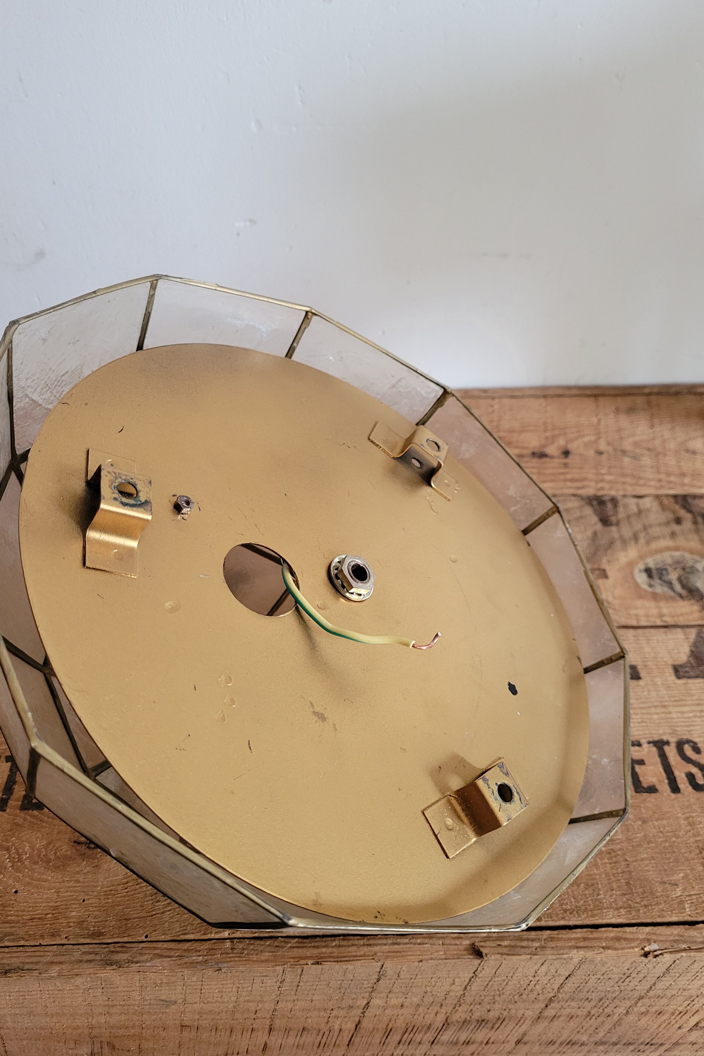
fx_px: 821
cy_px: 531
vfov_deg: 65.5
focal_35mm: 28
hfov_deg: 46.4
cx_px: 340
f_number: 1.8
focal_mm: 5.4
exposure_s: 1/50
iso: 500
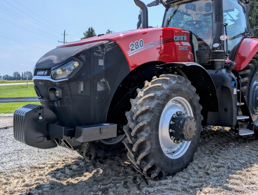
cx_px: 168
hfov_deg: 55.8
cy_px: 92
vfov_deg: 44.3
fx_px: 239
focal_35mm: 32
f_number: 1.68
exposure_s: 1/1460
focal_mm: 6.9
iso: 22
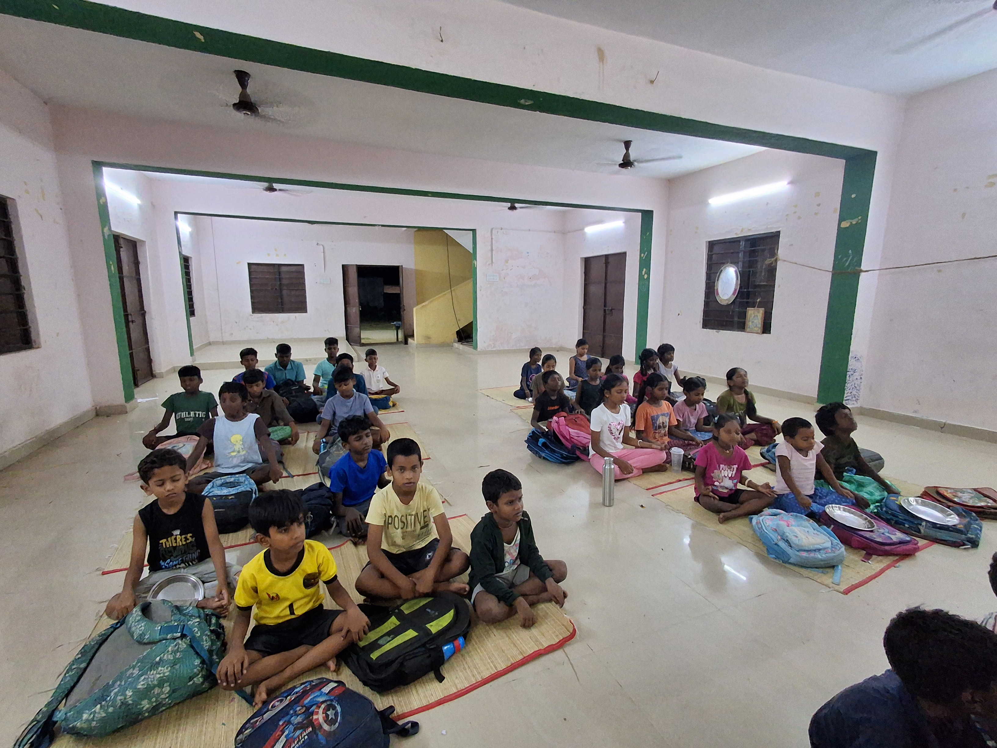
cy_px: 374
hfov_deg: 94.5
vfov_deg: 78.1
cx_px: 498
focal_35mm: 16
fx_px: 461
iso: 400
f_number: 2.2
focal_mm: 1.64
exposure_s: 1/33
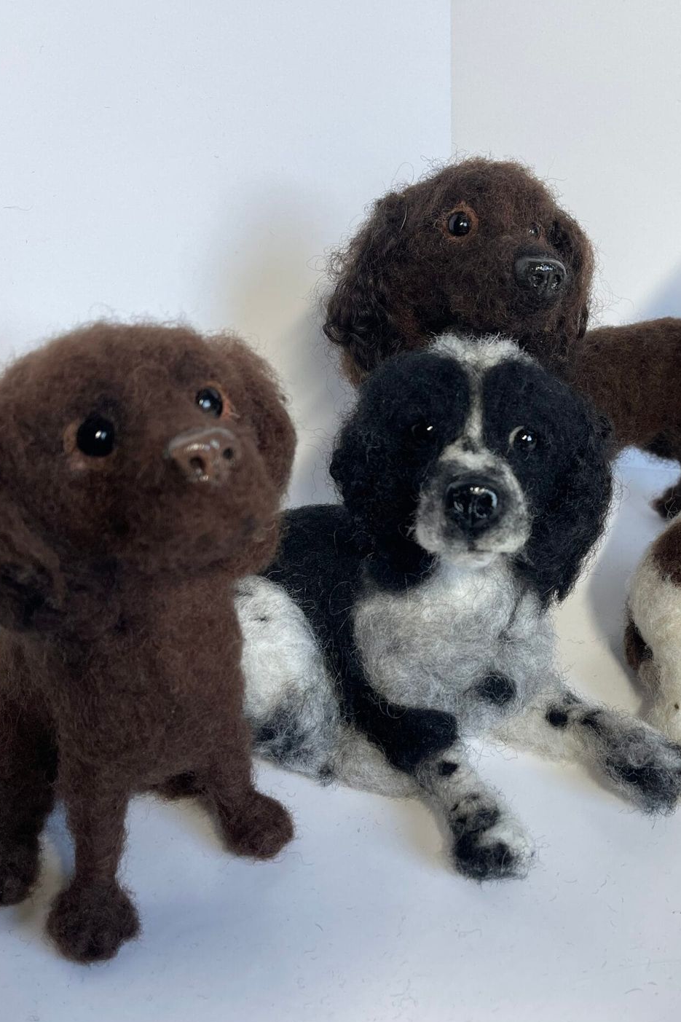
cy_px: 519
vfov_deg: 51.9
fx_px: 1050
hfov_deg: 35.3
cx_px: 490
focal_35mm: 37
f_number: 1.6
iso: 125
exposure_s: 1/121
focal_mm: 5.1
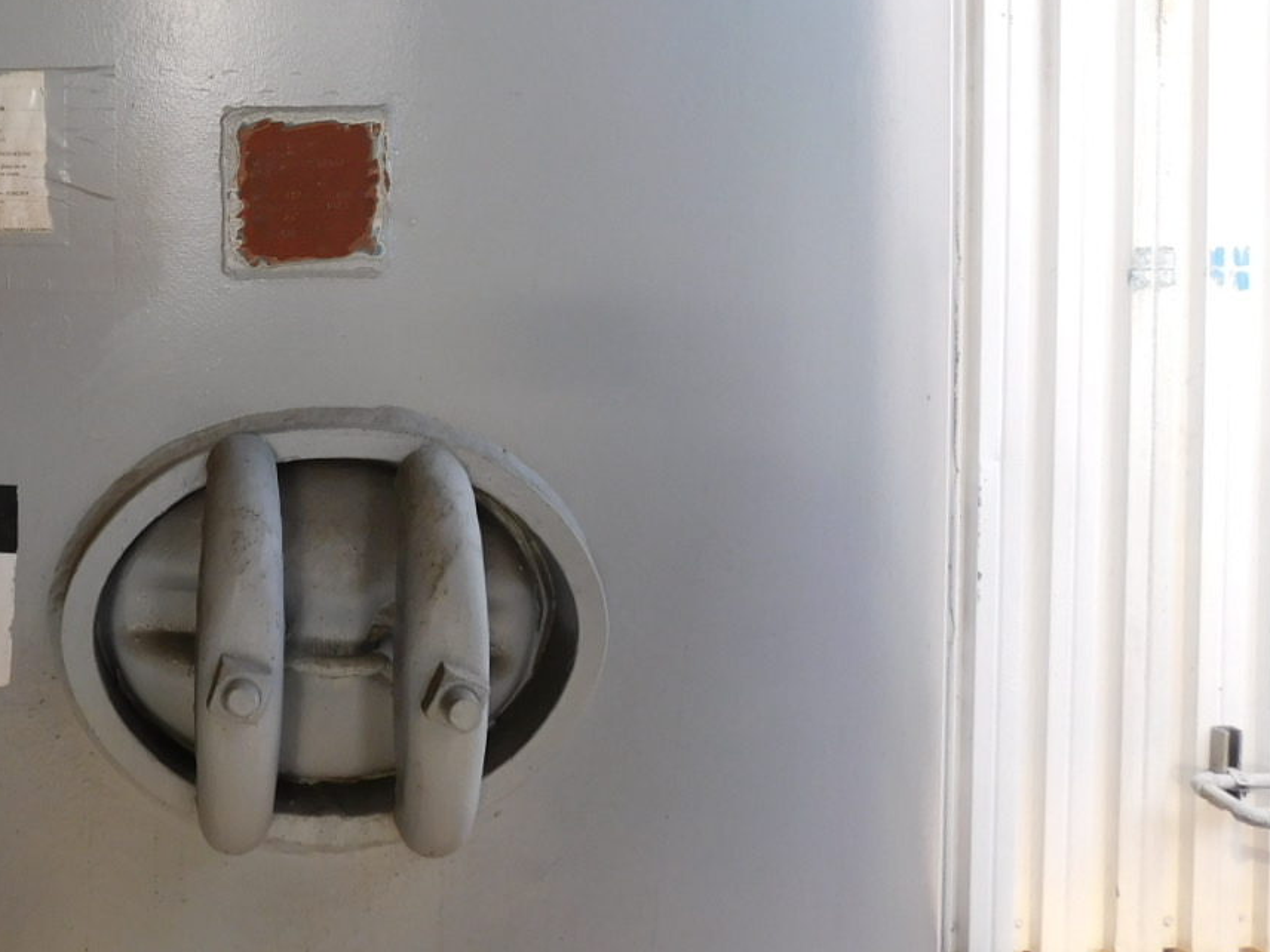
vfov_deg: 32.8
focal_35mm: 43
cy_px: 206
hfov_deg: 41.9
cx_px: 254
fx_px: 1578
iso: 125
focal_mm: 4
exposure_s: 1/40
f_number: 3
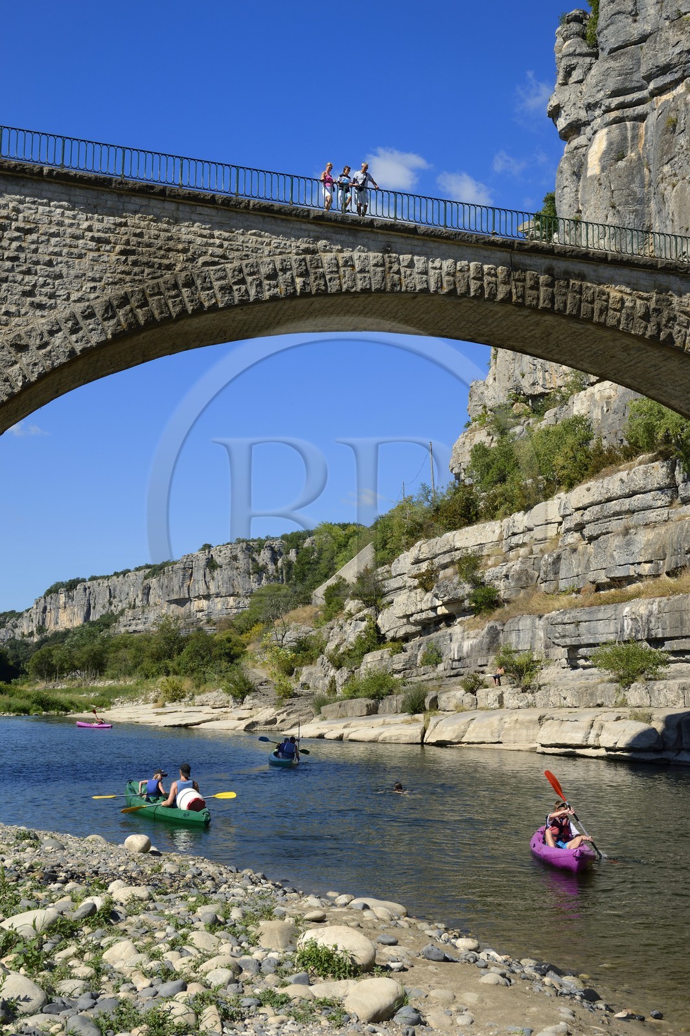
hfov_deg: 33.4
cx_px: 345
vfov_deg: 48.5
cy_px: 518
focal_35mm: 40
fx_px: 1151
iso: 200
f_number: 13
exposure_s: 1/250
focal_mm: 40
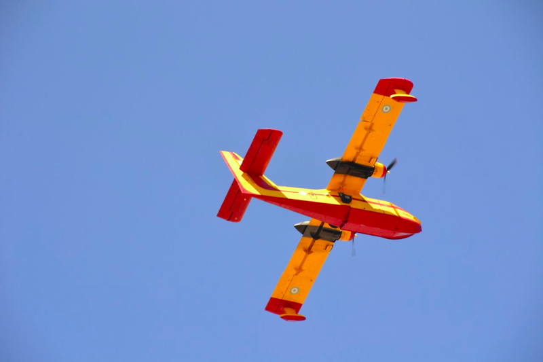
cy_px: 181
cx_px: 272
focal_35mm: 218
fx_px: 3280
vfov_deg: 6.3
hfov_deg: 9.5
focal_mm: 145
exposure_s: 1/320
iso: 400
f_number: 10
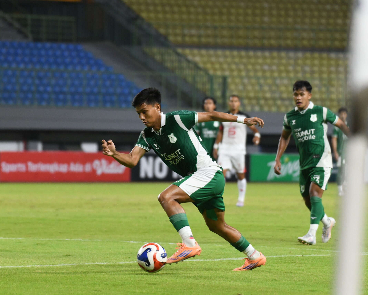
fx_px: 3071
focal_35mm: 282
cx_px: 188
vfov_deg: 5.5
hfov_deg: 6.9
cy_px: 148
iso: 8000
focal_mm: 250
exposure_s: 1/1250
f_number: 5.6
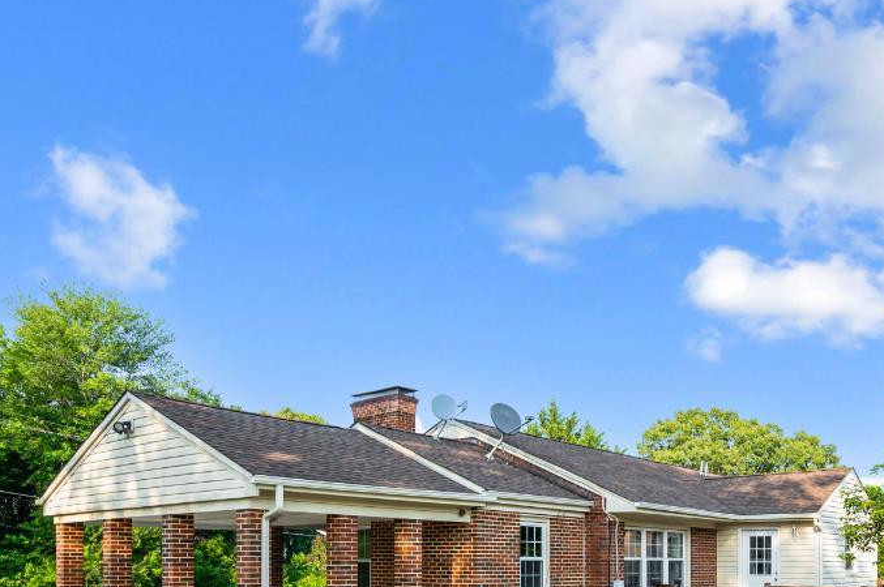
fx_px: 760
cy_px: 562
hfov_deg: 59.1
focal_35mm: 31
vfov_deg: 38.4
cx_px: 580
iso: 160
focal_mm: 14
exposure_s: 1/100
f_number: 8
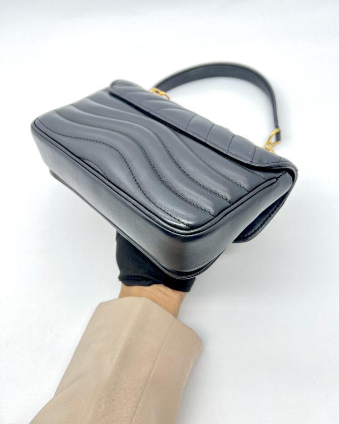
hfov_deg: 51.5
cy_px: 194
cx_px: 175
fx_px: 351
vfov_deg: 62.1
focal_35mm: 28
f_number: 1.5
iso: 40
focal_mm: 5.7
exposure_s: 1/100
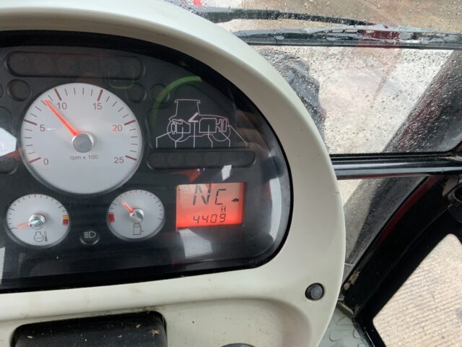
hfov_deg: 61.7
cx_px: 231
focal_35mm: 29
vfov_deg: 48.2
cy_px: 174
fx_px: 387
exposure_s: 1/60
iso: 64
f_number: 1.8
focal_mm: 3
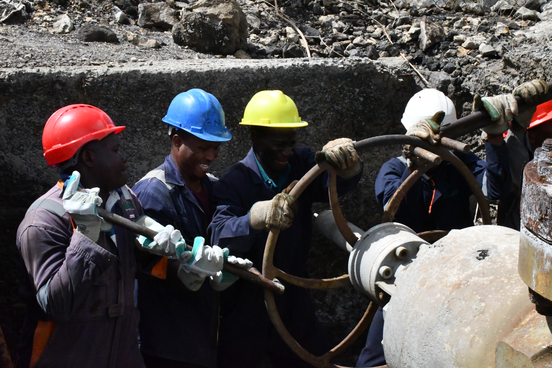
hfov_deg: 31.9
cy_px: 184
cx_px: 276
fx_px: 966
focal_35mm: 63
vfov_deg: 21.6
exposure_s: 1/2500
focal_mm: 42
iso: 12800
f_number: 25
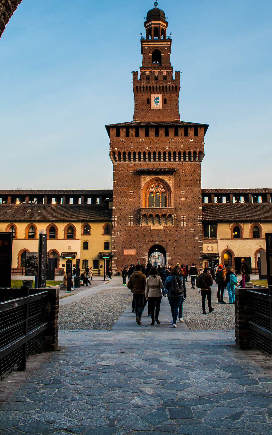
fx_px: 439
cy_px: 167
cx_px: 154
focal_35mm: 37
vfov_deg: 52.3
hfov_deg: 34.4
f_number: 5.6
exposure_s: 1/100
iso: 125
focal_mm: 18
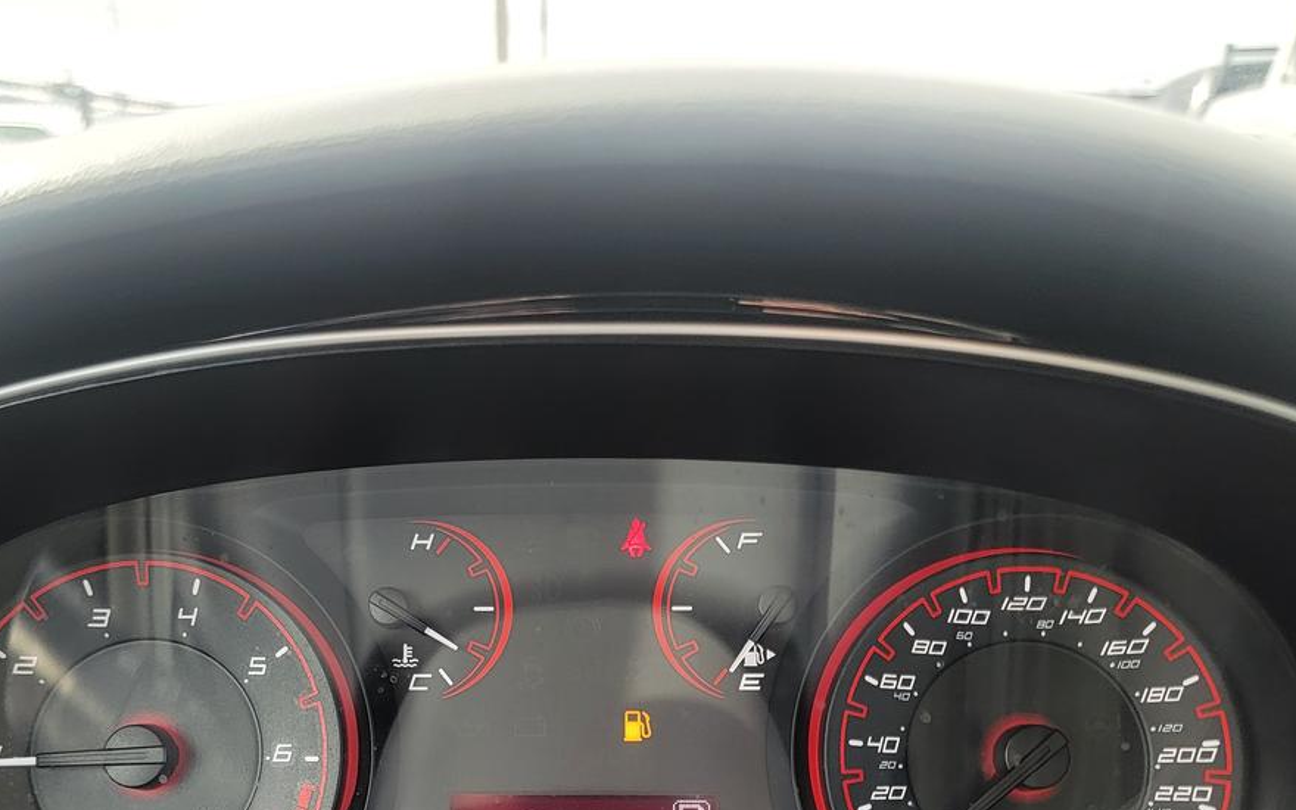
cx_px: 555
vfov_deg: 33.6
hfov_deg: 52.6
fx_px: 1307
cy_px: 630
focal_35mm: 37
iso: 40
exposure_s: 1/120
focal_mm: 6.7
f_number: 1.8
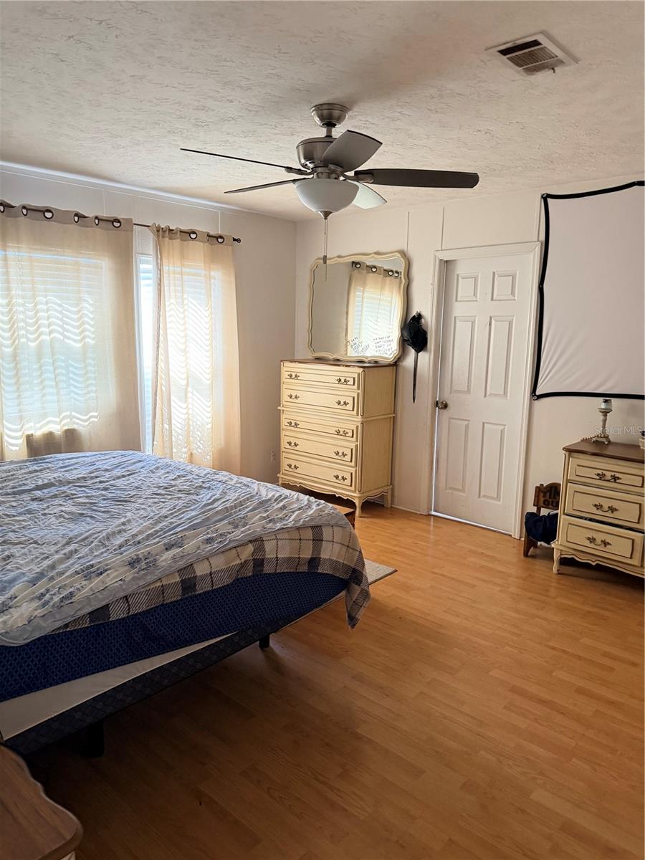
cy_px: 430
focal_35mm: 24
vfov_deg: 71.6
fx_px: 596
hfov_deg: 56.8
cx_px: 322
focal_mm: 6.76
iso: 400
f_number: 1.78
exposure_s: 1/60
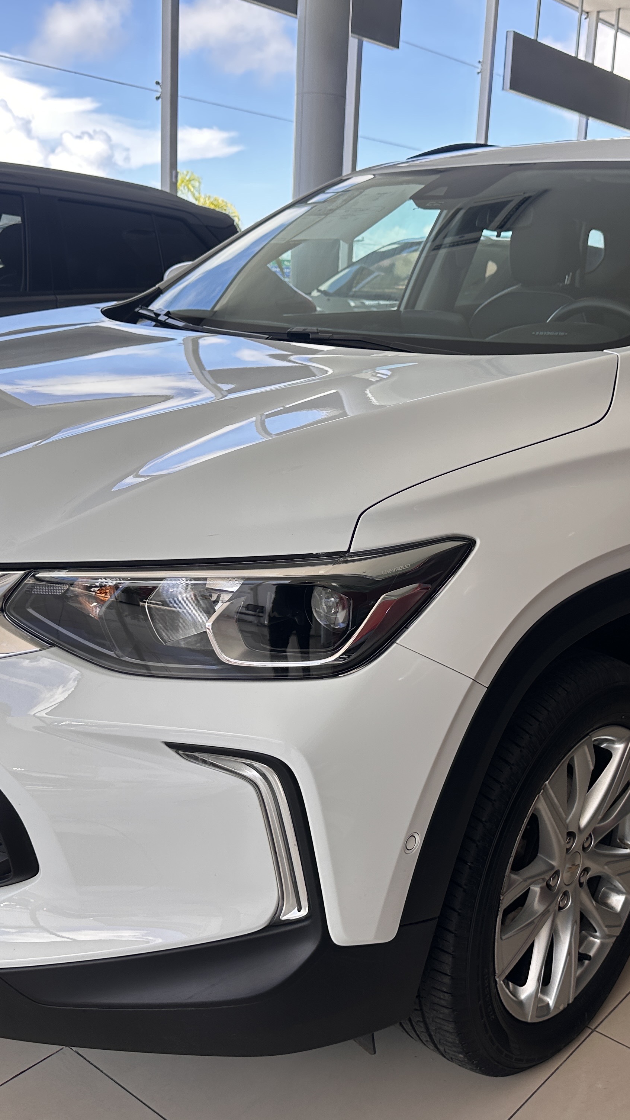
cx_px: 369
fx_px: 1040
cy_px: 560
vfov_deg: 56.6
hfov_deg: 33.6
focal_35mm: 35
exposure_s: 1/654
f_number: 1.78
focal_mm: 6.86
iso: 80
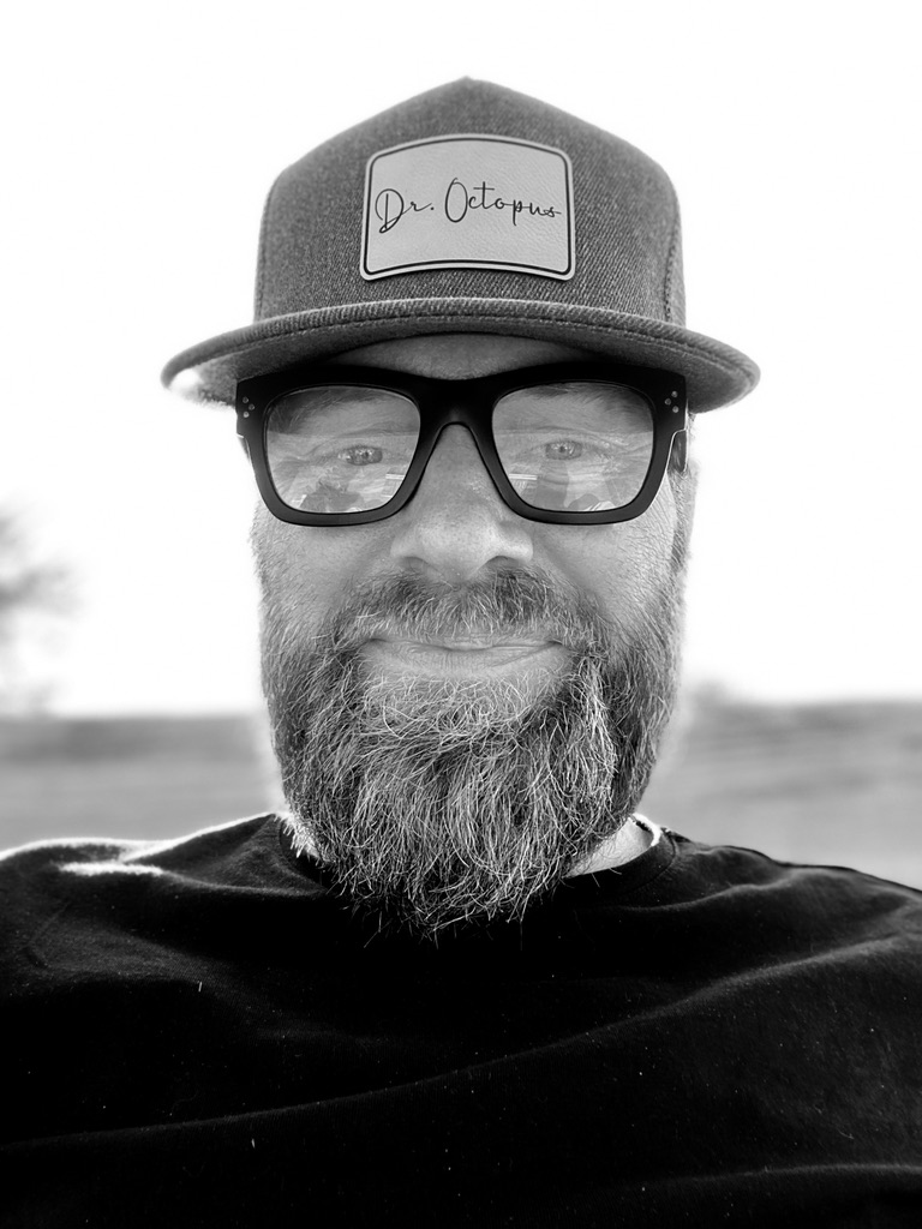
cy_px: 614
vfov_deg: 60.0
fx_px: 1065
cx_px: 461
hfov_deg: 46.8
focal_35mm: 30
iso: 32
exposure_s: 1/122
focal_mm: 2.71
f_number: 2.2
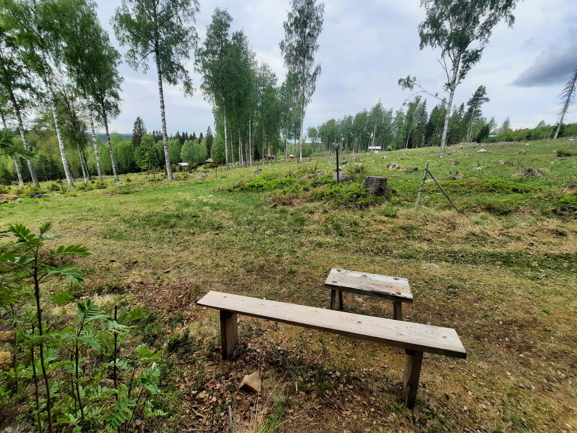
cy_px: 216
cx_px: 288
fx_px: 217
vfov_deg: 89.9
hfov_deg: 106.2
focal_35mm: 13
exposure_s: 1/668
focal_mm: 1.74
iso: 40
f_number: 2.2
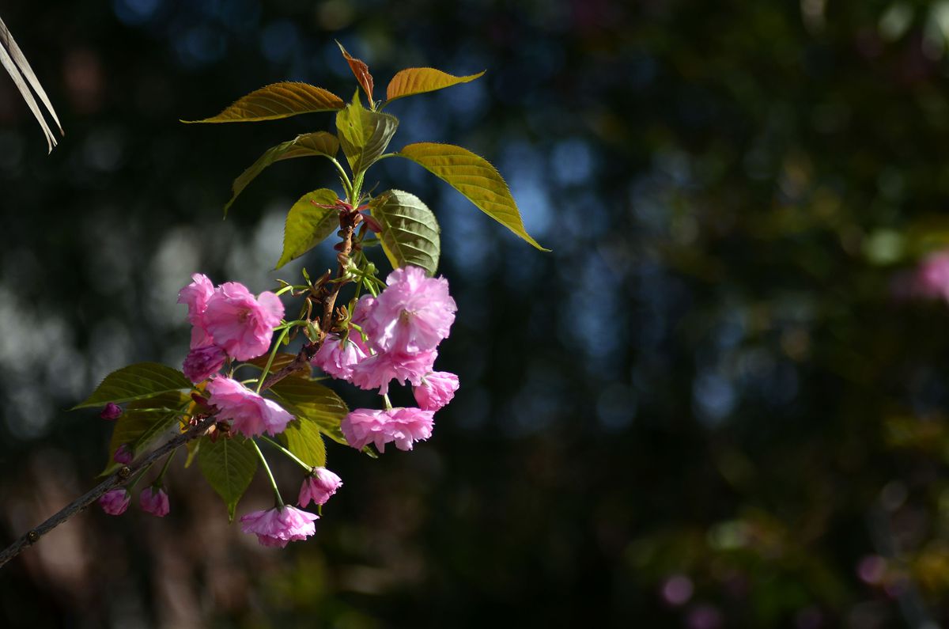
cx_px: 474
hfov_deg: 15.2
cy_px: 314
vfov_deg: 10.1
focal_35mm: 135
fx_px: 3552
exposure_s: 1/5000
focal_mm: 90
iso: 200
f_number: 3.2
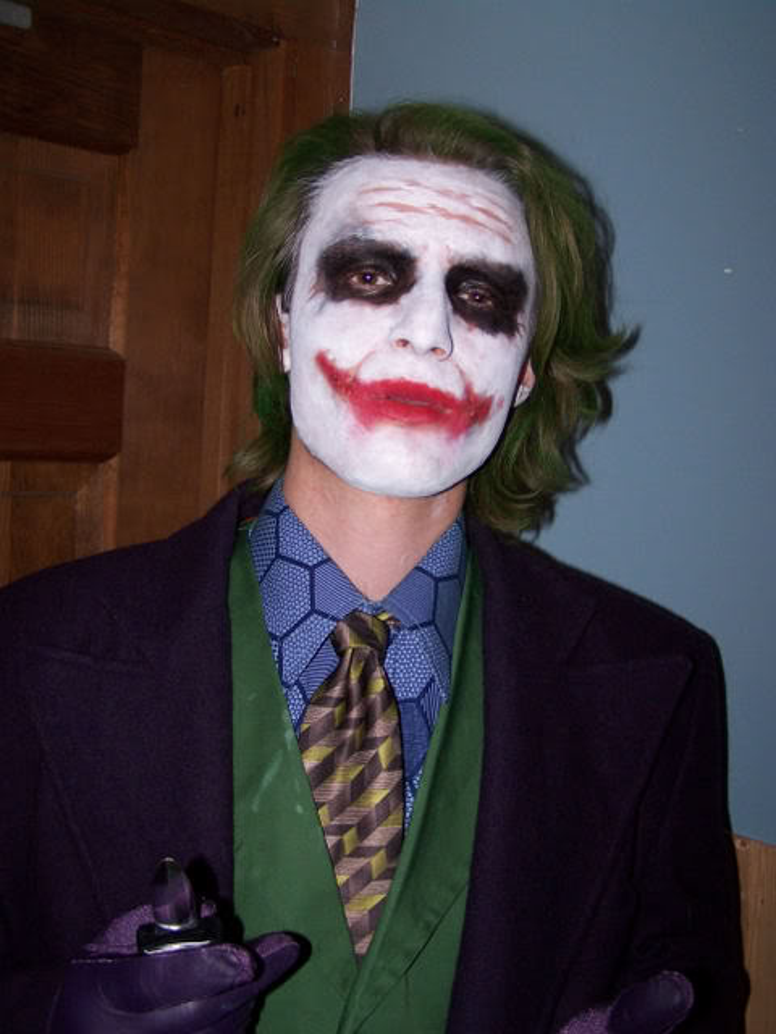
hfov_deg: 33.6
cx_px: 388
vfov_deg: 43.9
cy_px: 517
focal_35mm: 43
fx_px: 1285
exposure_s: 1/60
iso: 140
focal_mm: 7.1
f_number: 2.9
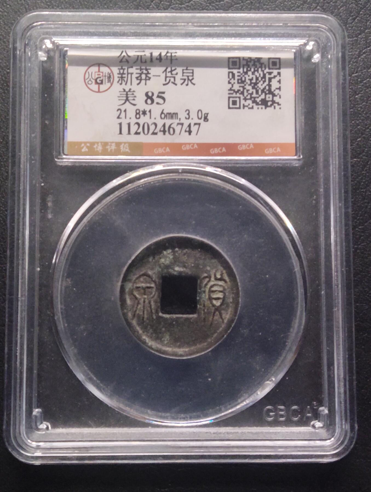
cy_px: 246
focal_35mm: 50
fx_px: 713
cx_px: 186
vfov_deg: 38.1
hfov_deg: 29.2
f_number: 2.2
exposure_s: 1/50
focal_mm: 3.42
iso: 640
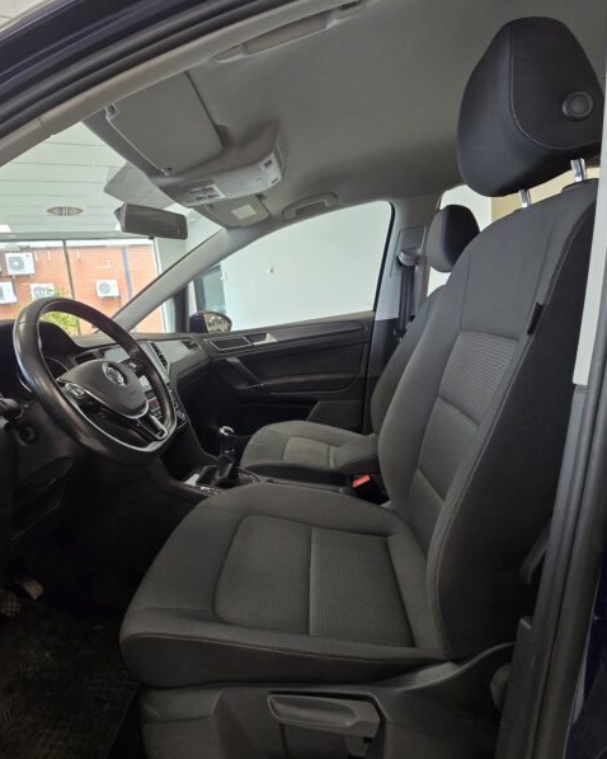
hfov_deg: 76.3
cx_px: 249
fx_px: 382
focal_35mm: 17
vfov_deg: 89.6
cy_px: 379
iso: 320
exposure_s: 1/50
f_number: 2.2
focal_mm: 2.2
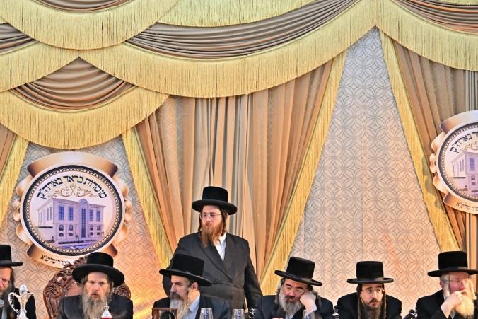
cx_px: 125
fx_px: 1408
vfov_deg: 12.9
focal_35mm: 106
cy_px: 198
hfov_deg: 19.2
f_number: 2.8
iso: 500
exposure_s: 1/250
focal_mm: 70
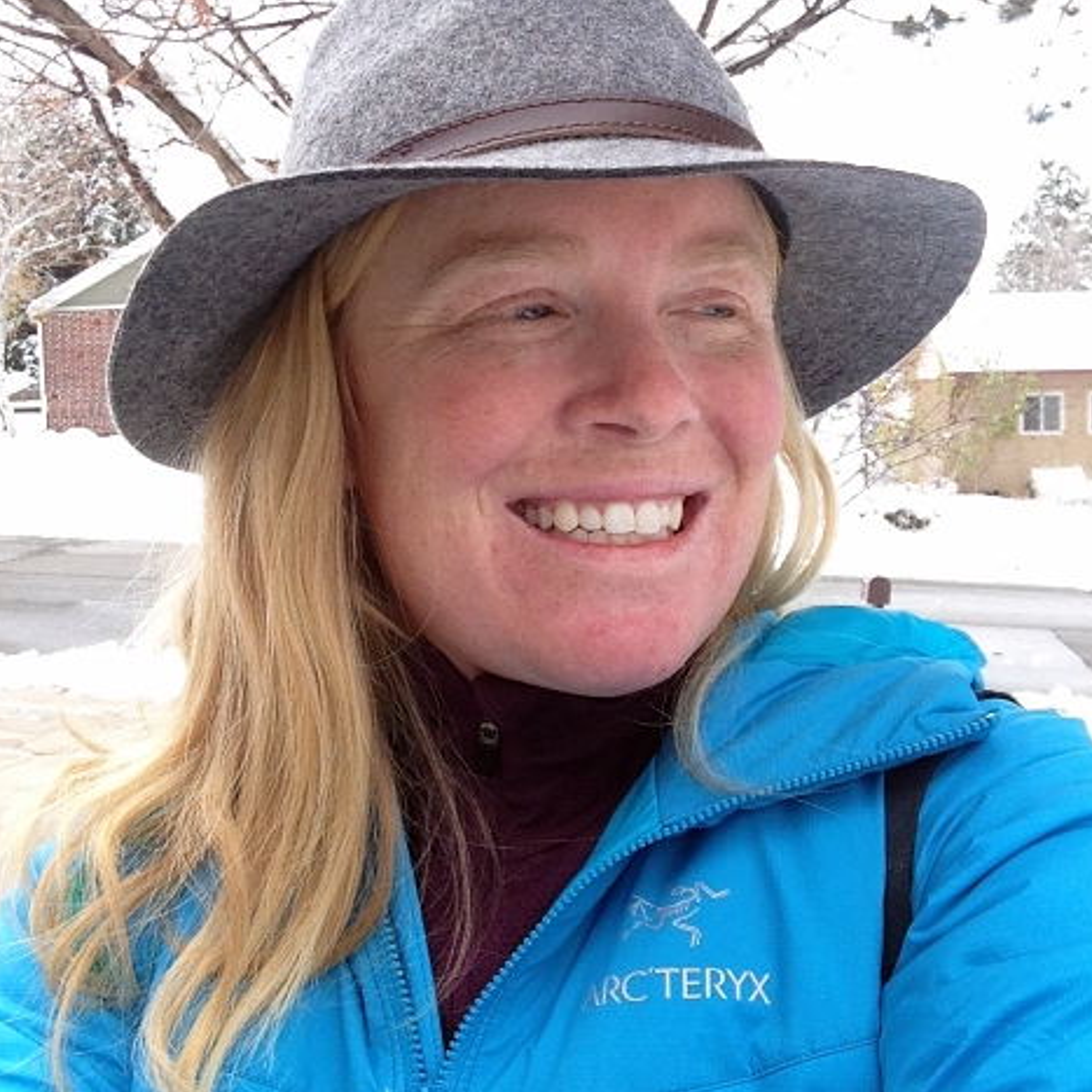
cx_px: 540
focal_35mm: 40
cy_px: 458
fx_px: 1428
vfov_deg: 41.7
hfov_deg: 41.9
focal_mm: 2.15
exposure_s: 1/349
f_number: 2.4
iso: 50
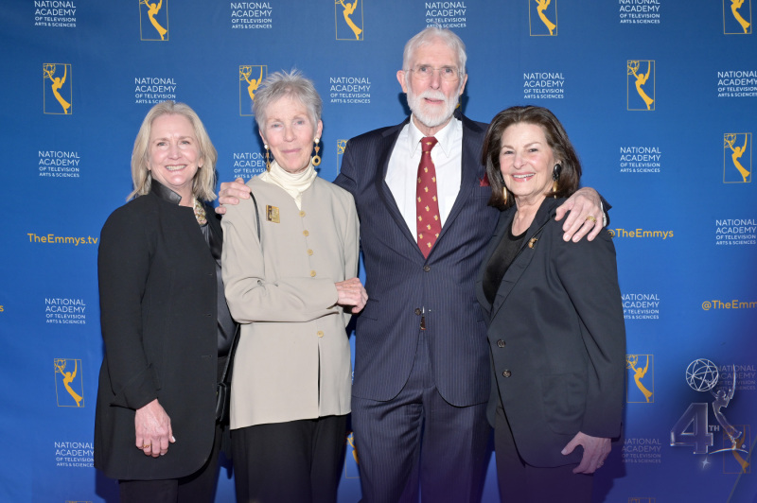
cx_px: 378
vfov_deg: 33.3
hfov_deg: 48.5
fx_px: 840
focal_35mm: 40
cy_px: 252
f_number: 10
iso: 1000
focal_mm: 40
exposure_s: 1/125
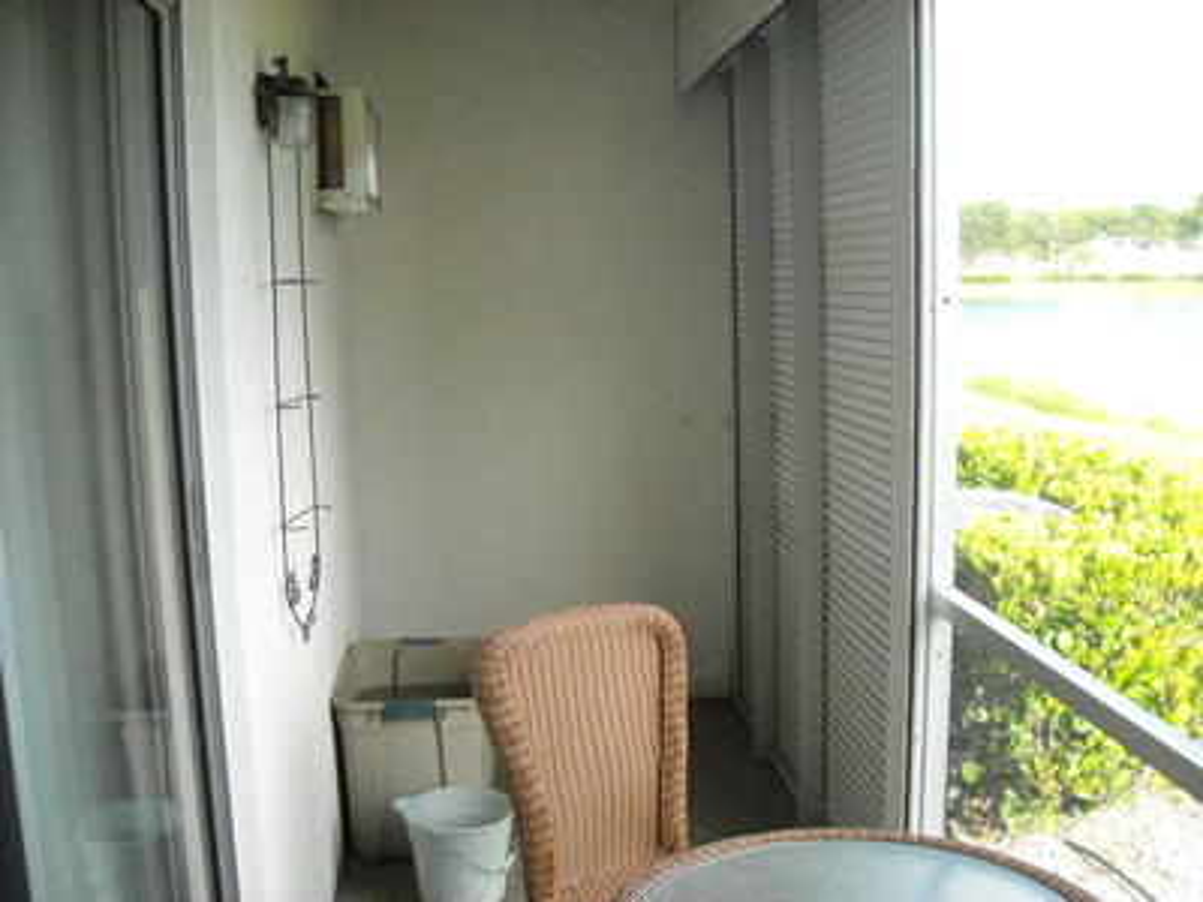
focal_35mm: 35
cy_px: 451
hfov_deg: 52.6
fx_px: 1216
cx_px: 602
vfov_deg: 40.7
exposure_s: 1/250
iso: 436
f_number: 2.8
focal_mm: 5.7
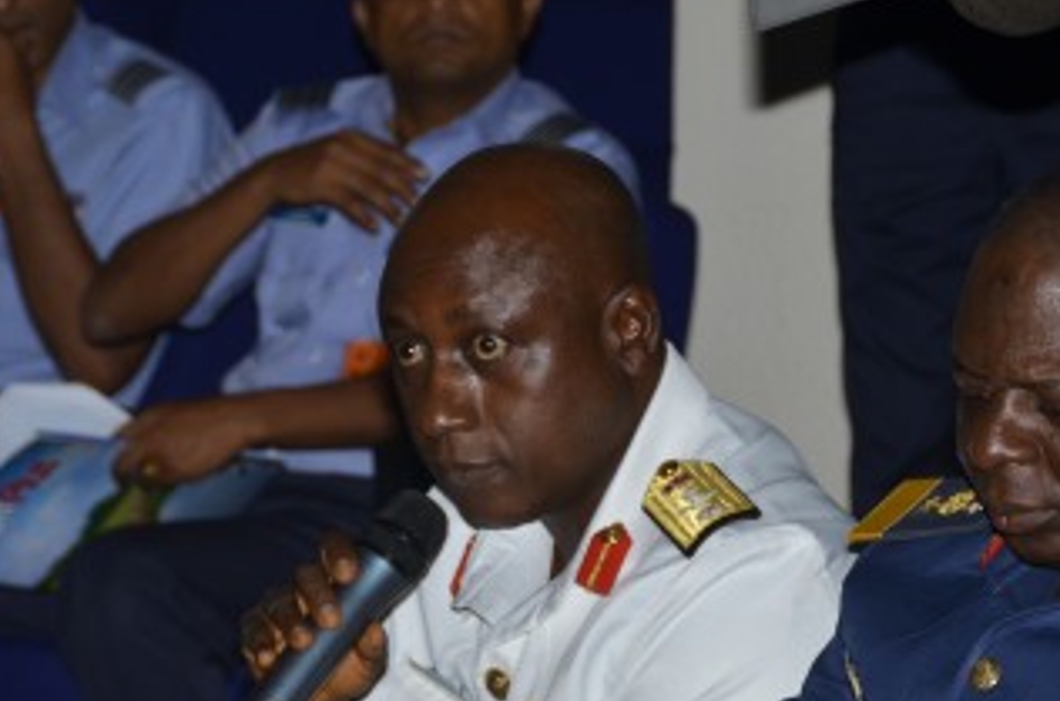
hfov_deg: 7.6
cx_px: 429
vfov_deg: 5.0
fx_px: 7958
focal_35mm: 271
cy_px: 518
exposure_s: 1/125
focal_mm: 95
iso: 200
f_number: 5.3
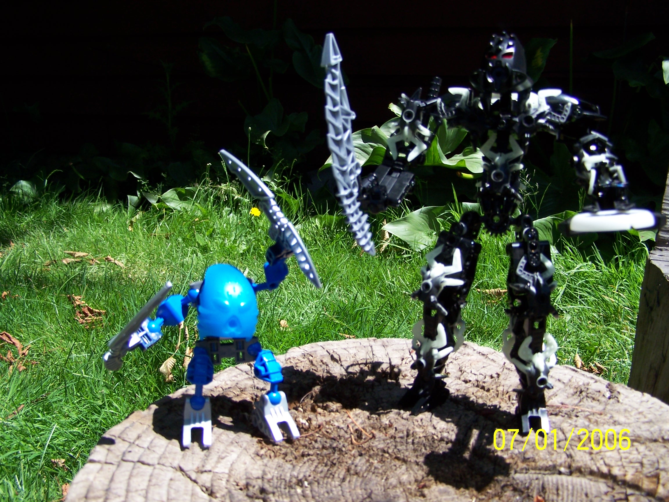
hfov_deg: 49.0
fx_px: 734
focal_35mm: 38
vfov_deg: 37.7
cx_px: 334
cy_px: 251
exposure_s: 1/750
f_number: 2.8
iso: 80
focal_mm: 6.3
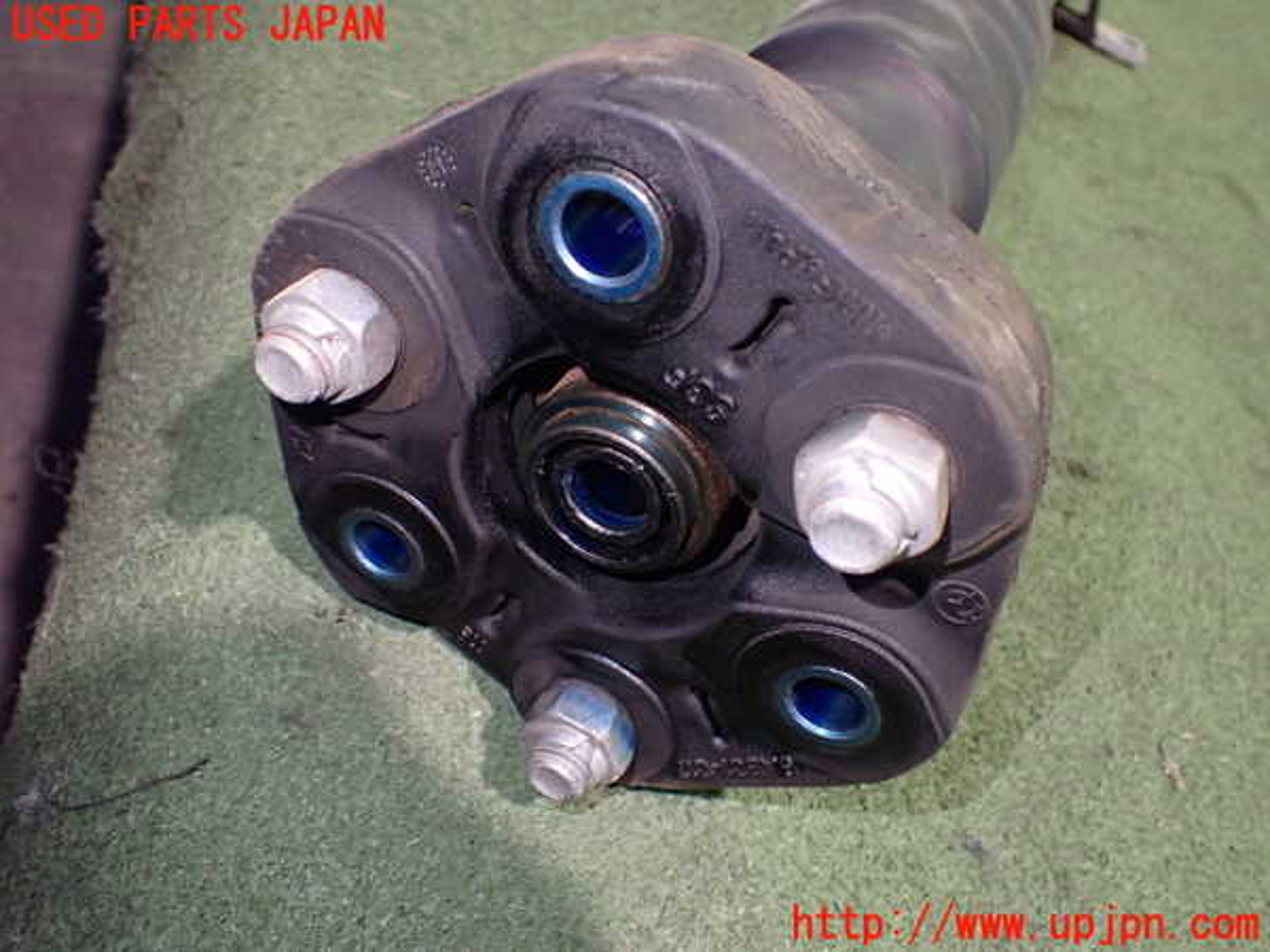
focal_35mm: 30
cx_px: 635
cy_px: 476
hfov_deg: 60.0
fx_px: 1101
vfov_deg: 46.8
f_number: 2.3
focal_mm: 5.4
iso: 800
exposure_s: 1/50
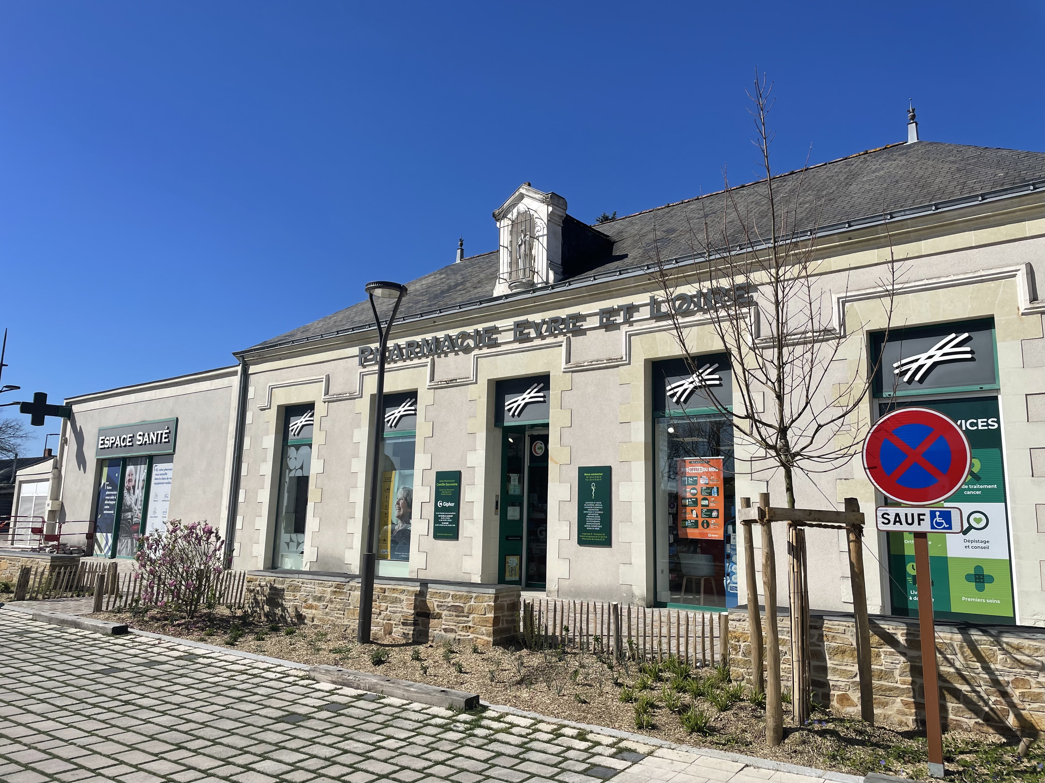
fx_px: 785
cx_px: 522
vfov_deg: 53.1
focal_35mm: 26
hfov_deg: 67.3
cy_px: 392
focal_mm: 4.2
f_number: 1.6
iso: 32
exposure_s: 1/6494
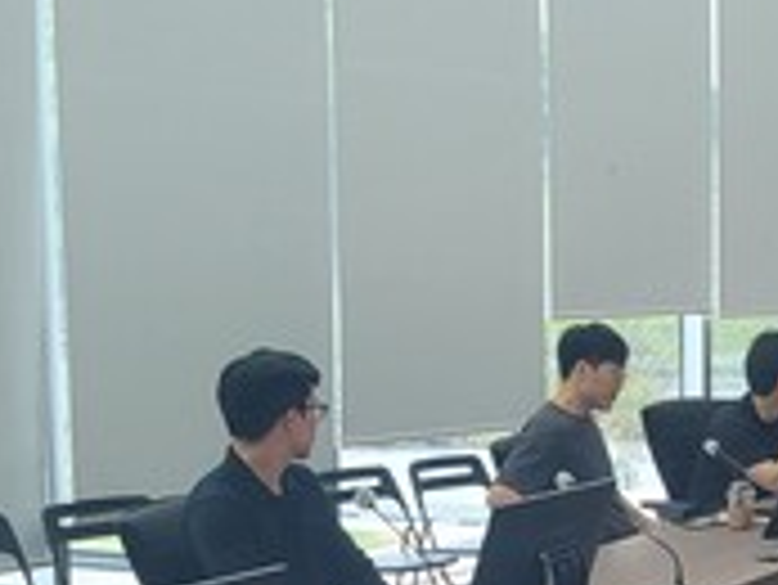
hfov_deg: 20.9
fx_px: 2024
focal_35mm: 90
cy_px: 504
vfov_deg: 16.3
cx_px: 809
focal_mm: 5.4
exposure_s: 1/120
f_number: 1.8
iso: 100
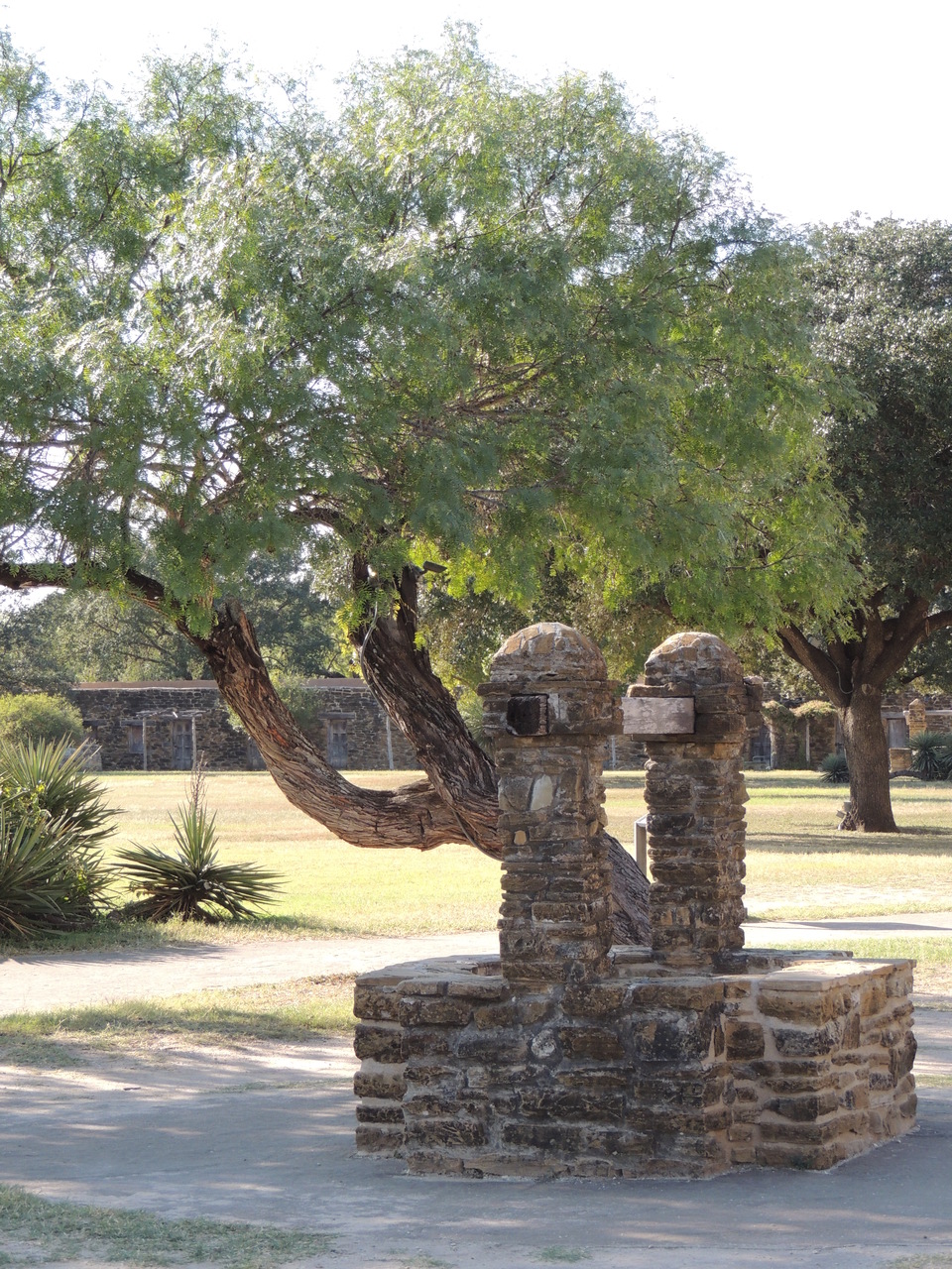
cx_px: 476
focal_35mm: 90
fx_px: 3300
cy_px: 634
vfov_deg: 21.8
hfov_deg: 16.4
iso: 220
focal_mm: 16
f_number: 4.1
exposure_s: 1/400
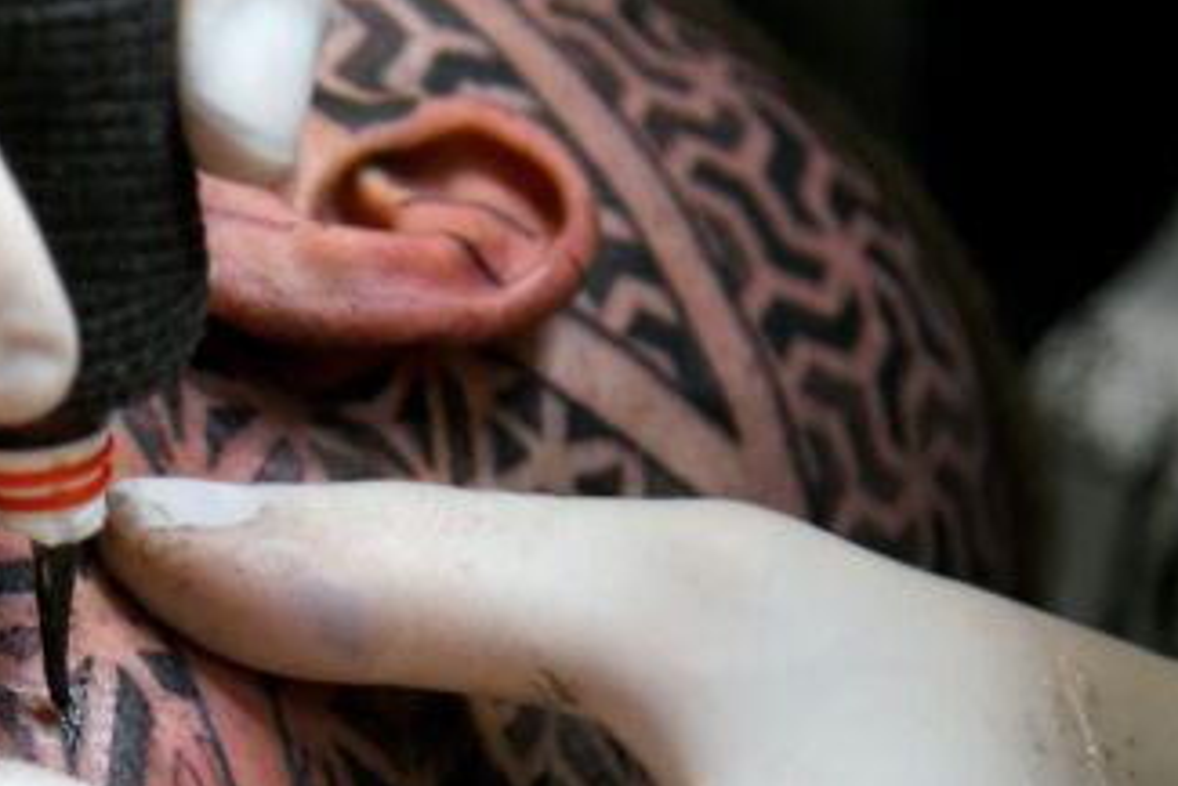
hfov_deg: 7.6
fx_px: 8871
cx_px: 33
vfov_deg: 5.1
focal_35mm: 271
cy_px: 637
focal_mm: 110
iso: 1600
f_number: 4
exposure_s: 1/500
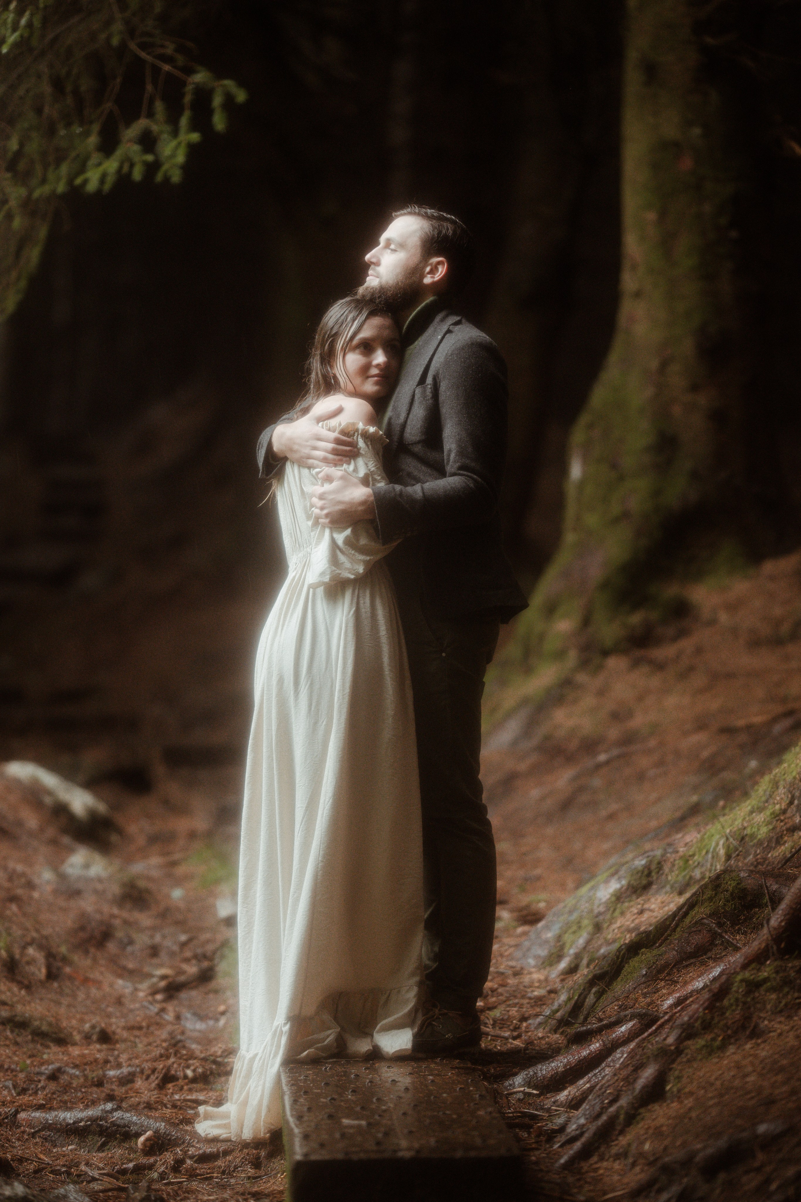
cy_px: 601
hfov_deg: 10.2
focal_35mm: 135
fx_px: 4505
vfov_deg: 15.2
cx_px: 400
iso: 2000
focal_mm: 135
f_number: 1.8
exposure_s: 1/125
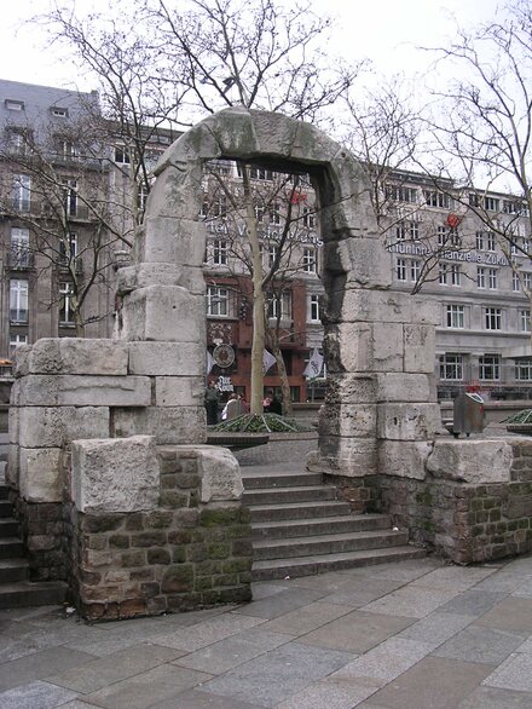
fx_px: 778
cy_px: 354
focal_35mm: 38
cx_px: 266
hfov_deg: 37.7
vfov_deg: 49.0
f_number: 2.8
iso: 100
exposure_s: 1/51.8
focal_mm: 5.8
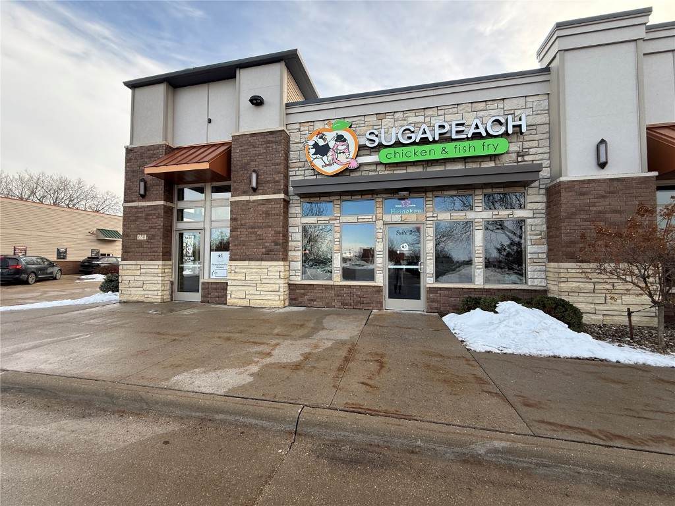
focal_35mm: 14
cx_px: 338
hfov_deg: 102.1
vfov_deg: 85.7
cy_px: 253
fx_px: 273
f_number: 2.2
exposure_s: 1/221
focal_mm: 2.22
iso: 50
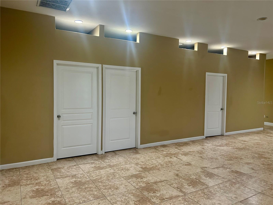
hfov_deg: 67.3
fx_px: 205
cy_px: 102
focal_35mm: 26
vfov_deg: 53.1
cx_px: 136
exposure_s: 1/60
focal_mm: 5.7
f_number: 1.5
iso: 250
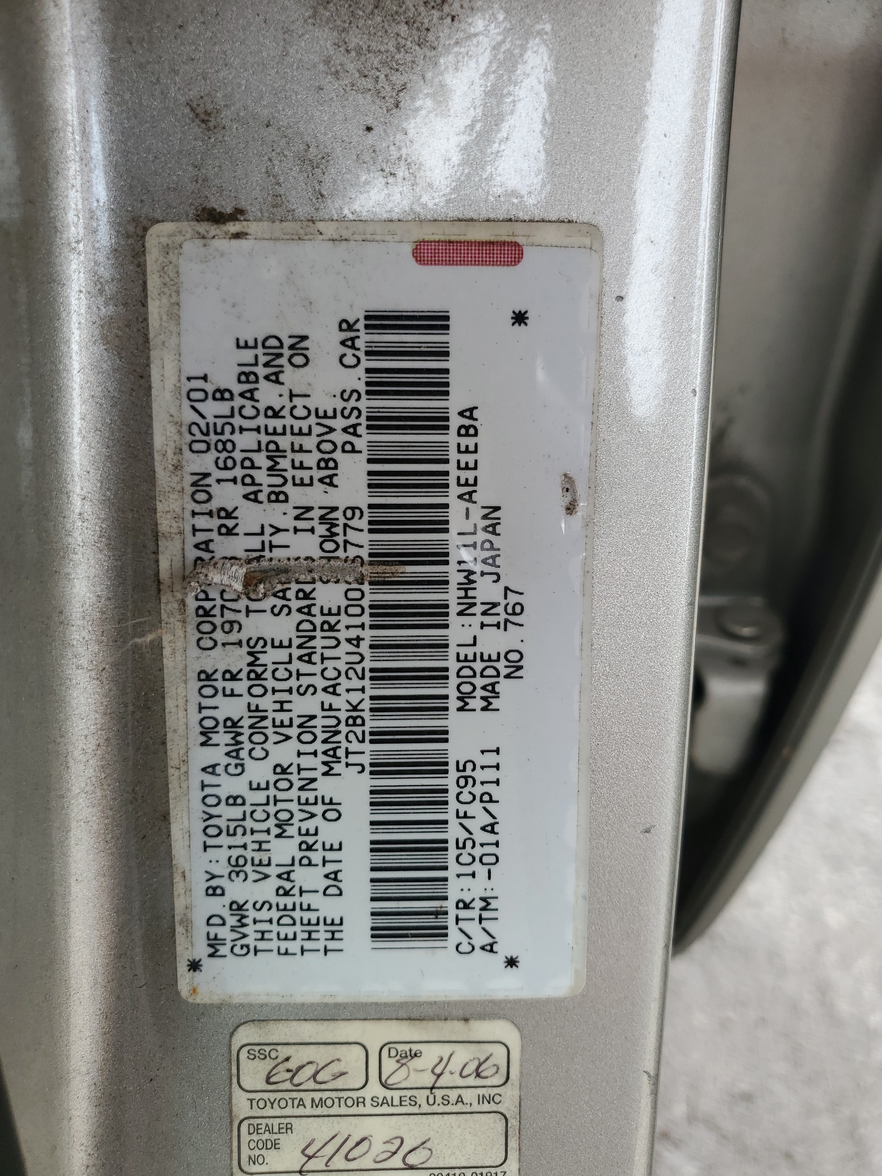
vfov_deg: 67.3
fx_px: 883
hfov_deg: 53.1
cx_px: 441
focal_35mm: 26
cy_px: 588
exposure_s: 1/192
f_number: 1.5
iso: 50
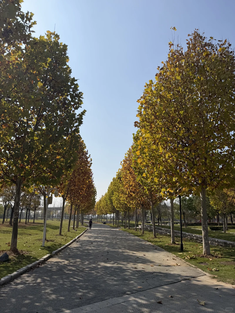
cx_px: 118
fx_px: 217
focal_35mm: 24
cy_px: 156
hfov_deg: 56.8
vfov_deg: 71.6
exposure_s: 1/10309
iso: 80
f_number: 1.78
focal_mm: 6.76
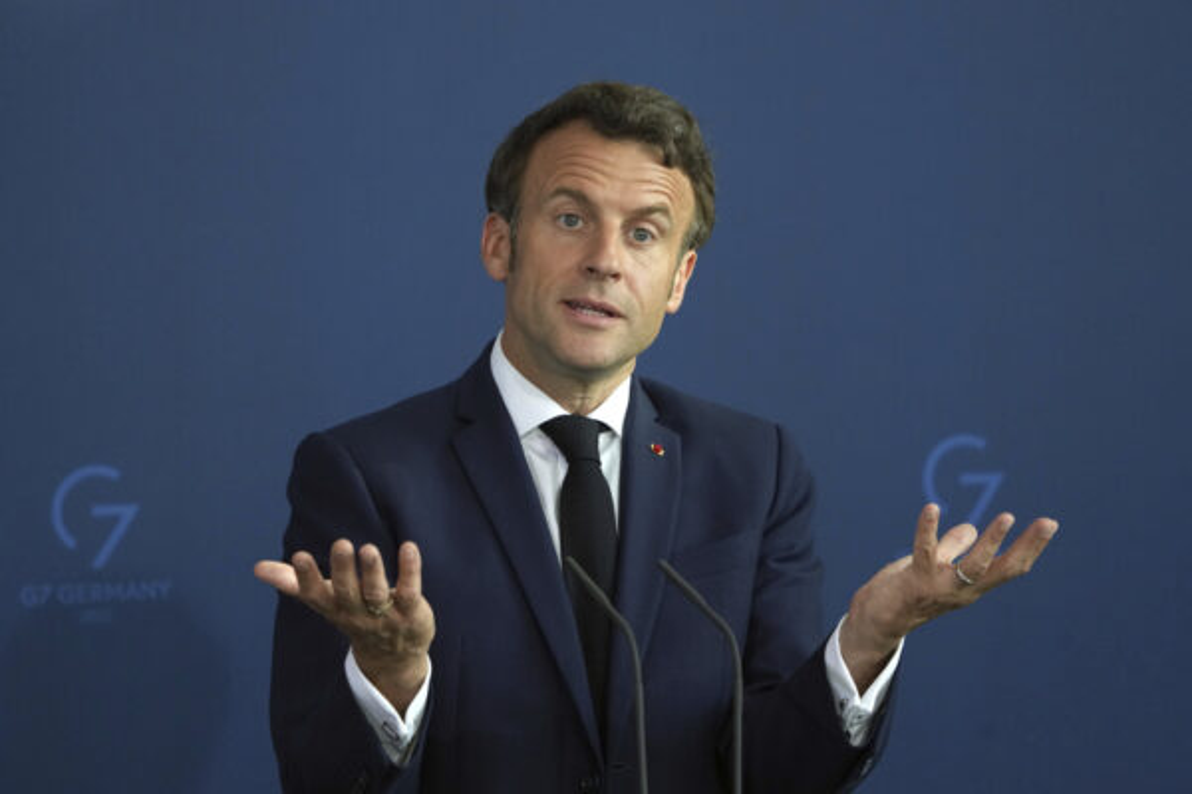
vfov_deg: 4.5
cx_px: 596
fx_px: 10131
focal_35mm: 306
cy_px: 397
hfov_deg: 6.7
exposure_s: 1/640
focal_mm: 306
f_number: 6.3
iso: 2500
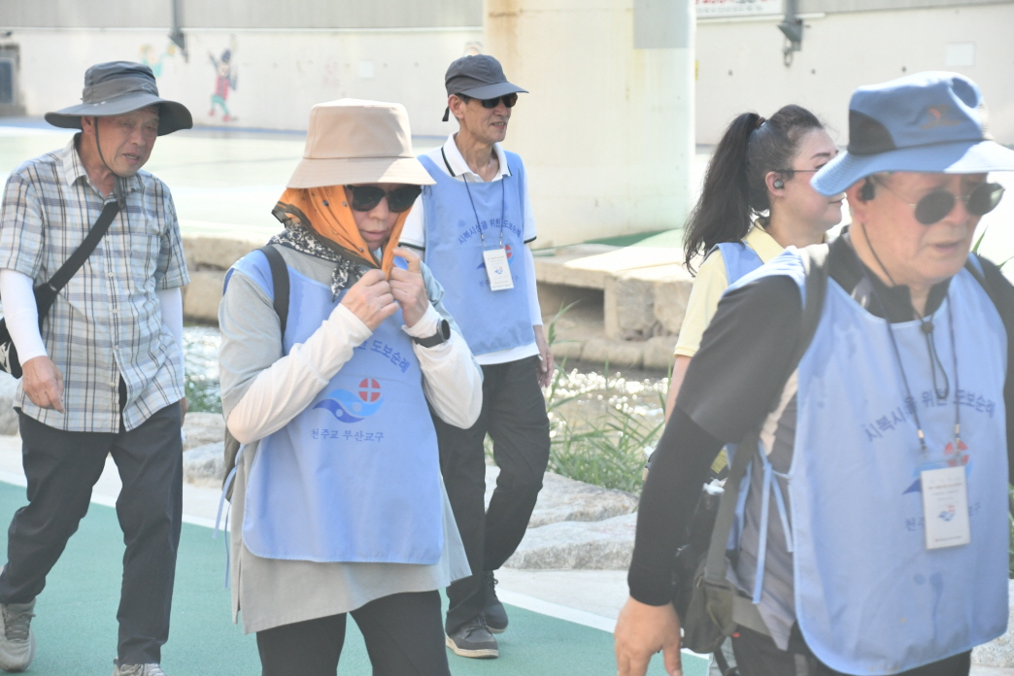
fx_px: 2957
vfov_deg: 13.0
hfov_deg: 19.5
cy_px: 338
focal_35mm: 105
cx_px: 507
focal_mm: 70
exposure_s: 1/500
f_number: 5.6
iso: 1000
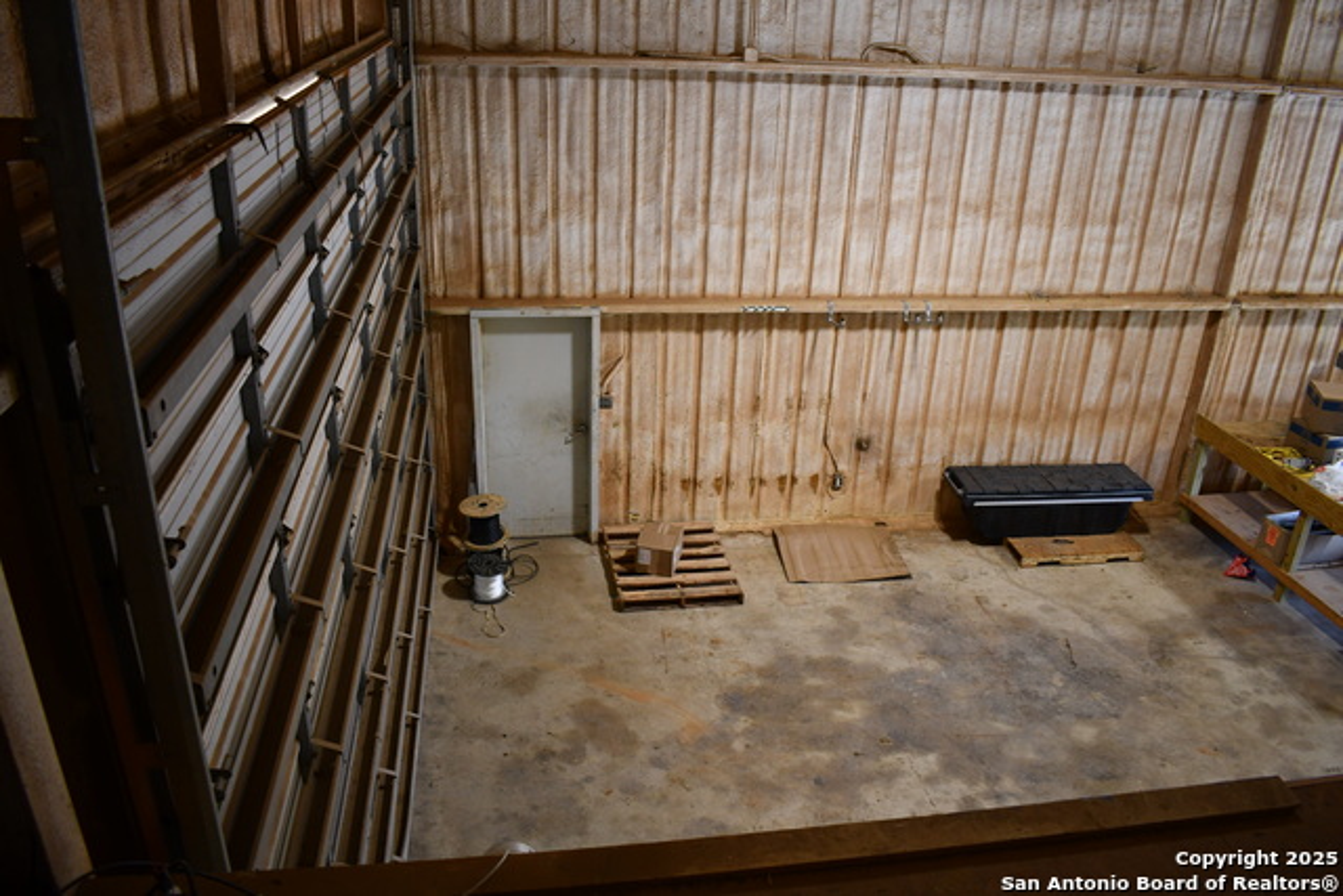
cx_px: 672
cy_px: 448
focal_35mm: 27
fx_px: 1007
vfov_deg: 48.0
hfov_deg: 67.4
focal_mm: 18
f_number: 3.5
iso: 800
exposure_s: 1/125
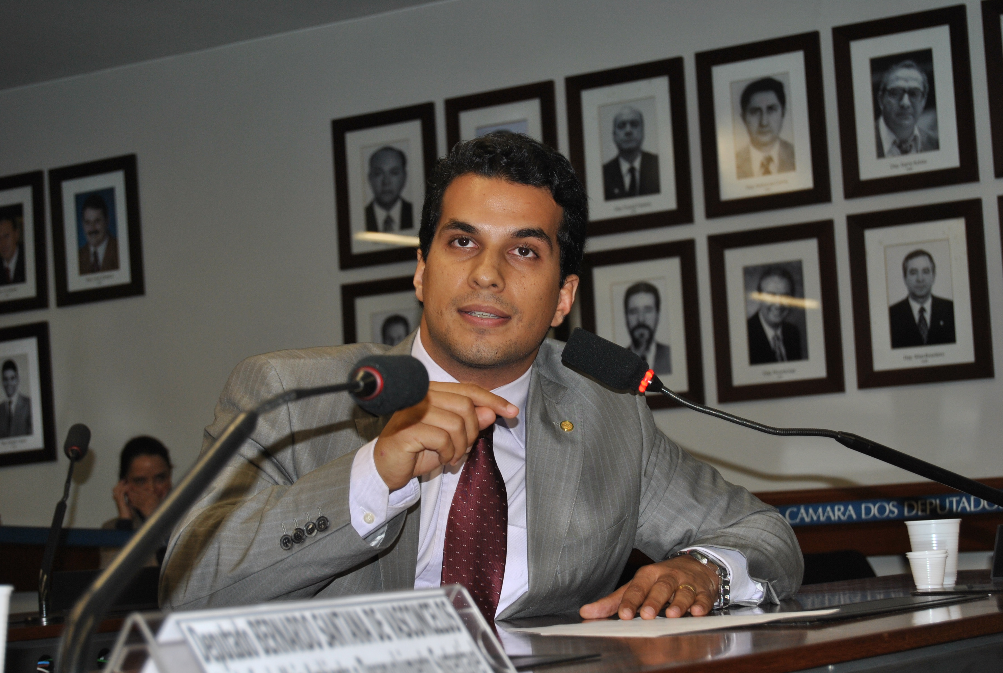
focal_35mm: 82
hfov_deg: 24.6
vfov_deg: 16.6
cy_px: 336
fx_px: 2303
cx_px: 502
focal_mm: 55
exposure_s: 1/60
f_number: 5.6
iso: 200
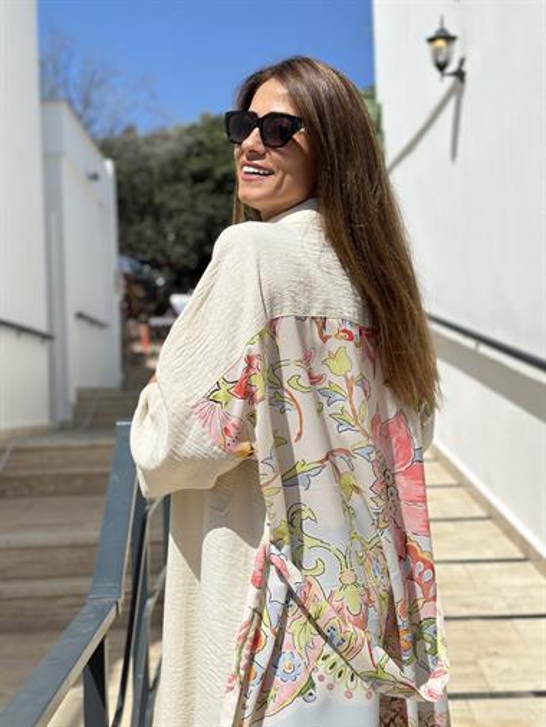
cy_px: 364
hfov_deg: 30.3
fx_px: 1009
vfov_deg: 39.6
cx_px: 273
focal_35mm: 48
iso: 100
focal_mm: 6.86
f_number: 1.78
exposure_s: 1/9804
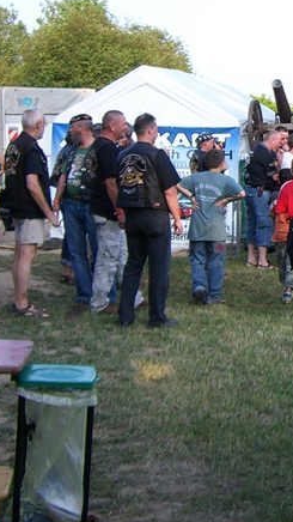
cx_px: 387
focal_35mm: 76
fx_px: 1051
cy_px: 183
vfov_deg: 27.7
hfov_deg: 15.1
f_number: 2.7
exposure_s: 1/250
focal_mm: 6.2
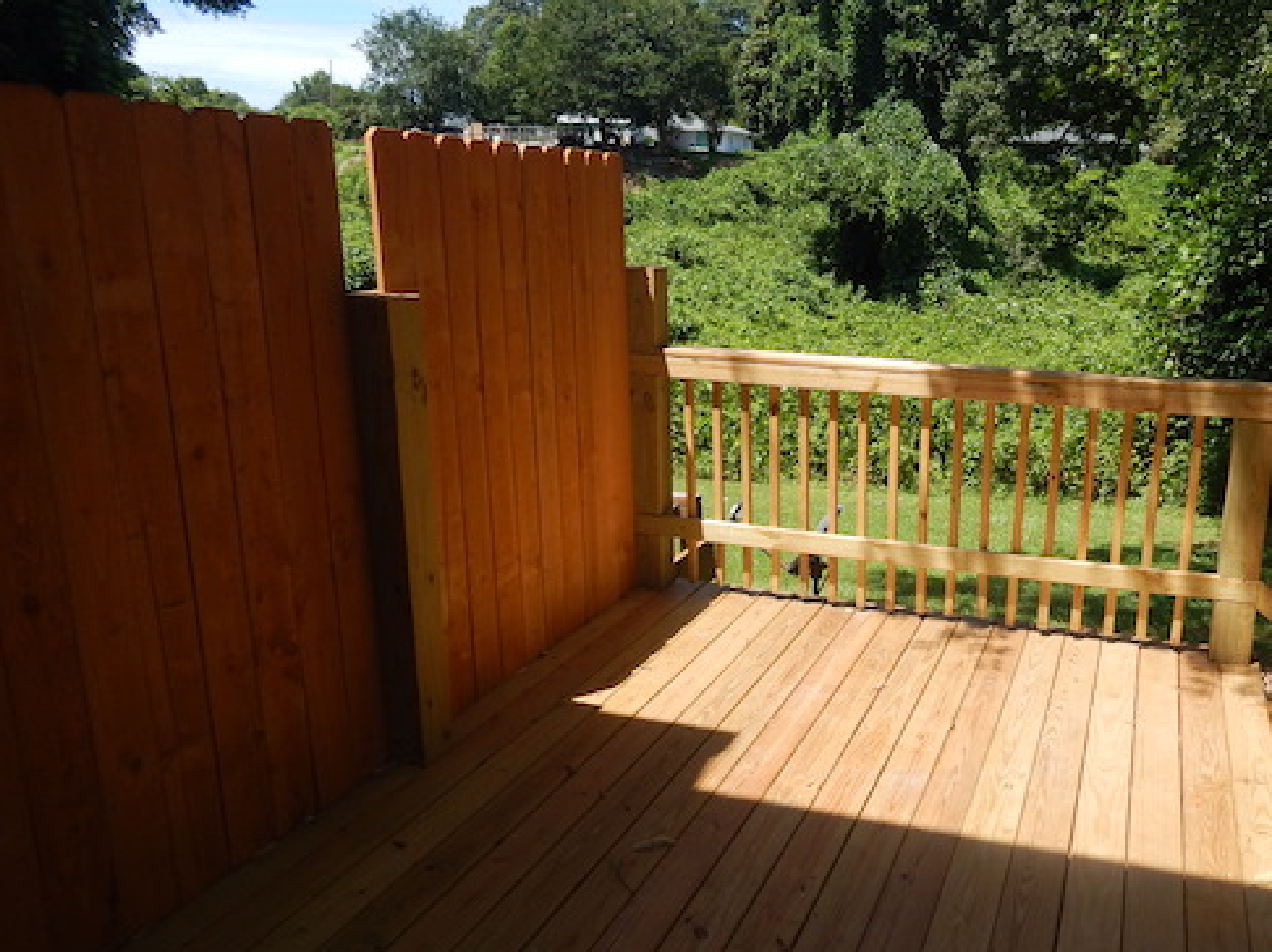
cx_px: 811
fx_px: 1065
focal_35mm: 29
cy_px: 520
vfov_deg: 48.1
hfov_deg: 60.7
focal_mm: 4
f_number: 3
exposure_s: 1/1000
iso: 125
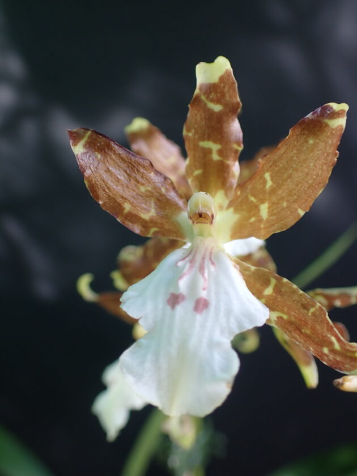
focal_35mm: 30
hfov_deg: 46.8
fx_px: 413
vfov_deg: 60.0
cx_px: 178
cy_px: 238
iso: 160
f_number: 2.3
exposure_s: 1/125
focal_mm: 5.4
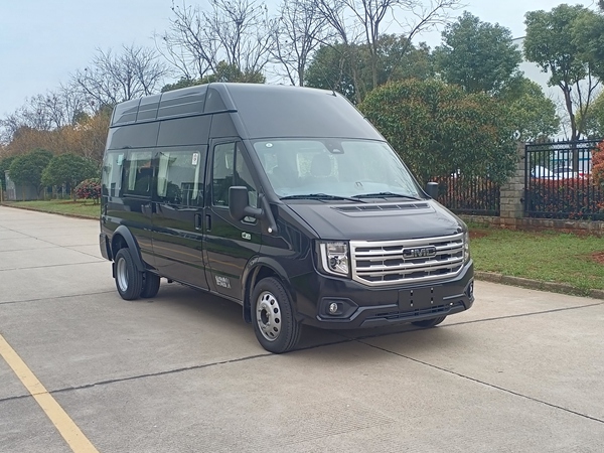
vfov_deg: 53.1
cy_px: 226
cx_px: 302
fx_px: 454
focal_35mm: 26
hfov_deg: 67.3
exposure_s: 1/100
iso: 164
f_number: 1.8
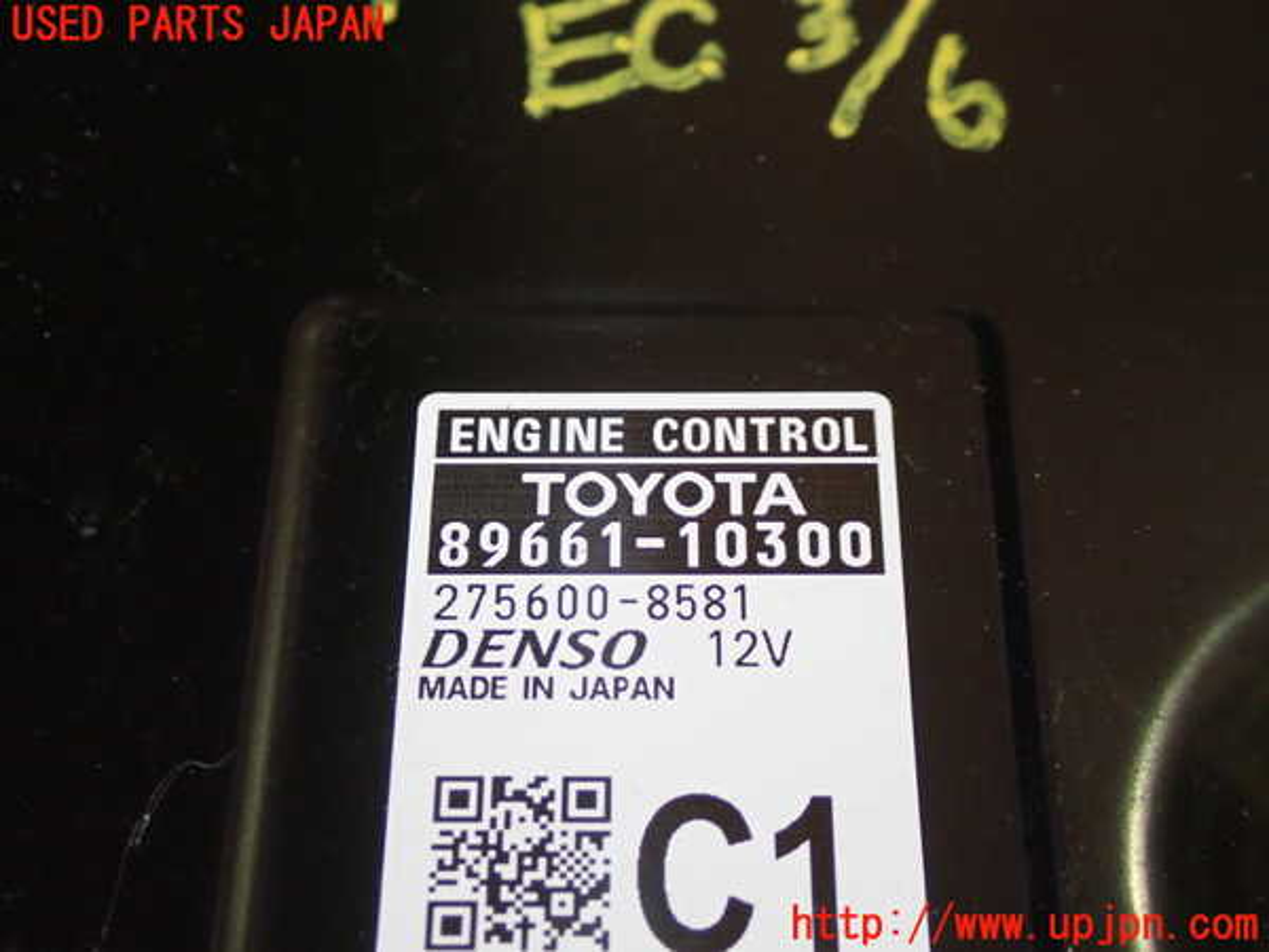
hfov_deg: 38.2
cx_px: 634
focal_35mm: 50
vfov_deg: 29.1
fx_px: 1833
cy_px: 476
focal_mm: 9.01
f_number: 3.2
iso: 800
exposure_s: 1/13
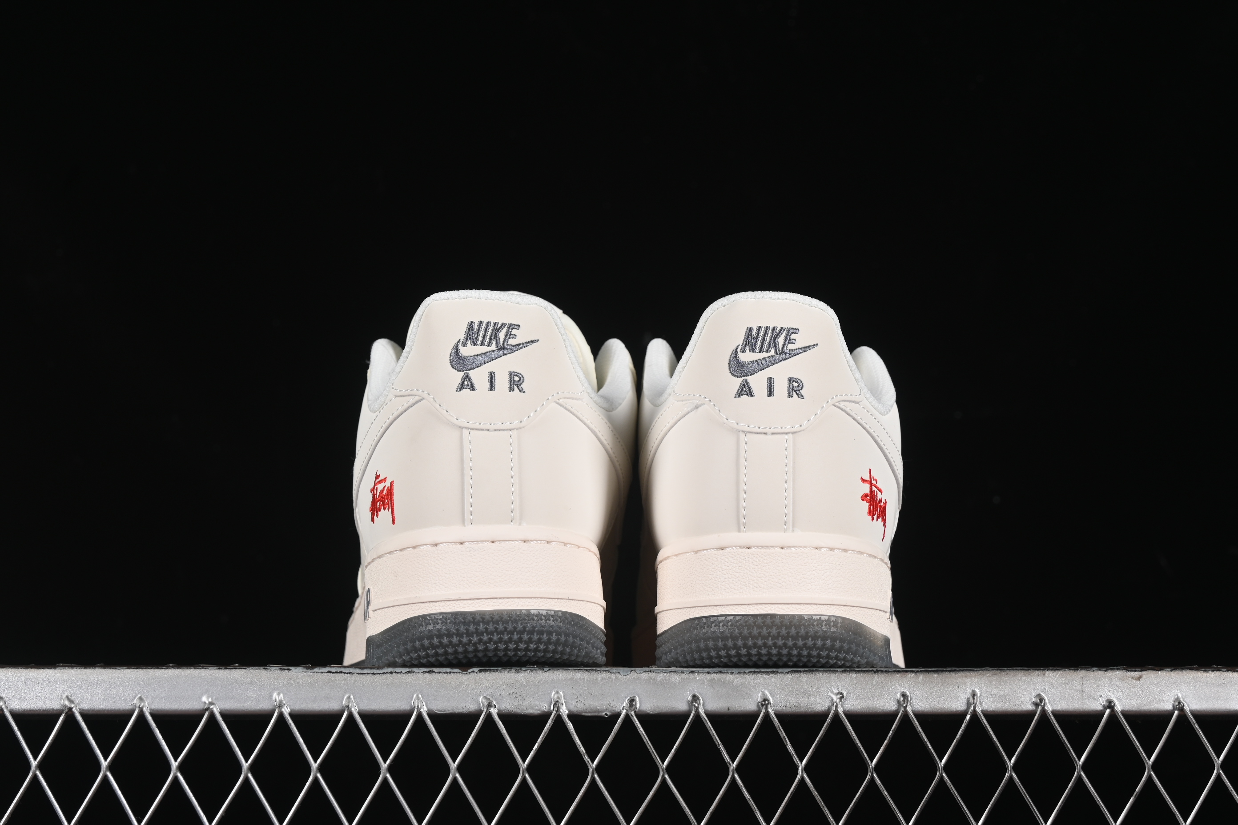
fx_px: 2579
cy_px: 412
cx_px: 619
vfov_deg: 18.2
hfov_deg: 27.0
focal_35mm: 75
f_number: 8
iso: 160
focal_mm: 50
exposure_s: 1/100
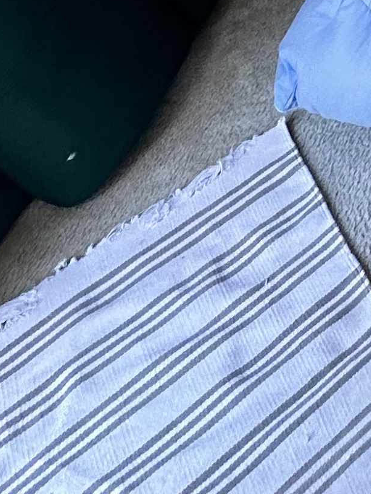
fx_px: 986
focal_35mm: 69
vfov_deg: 16.2
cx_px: 791
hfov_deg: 15.7
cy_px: -627
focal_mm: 2.22
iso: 80
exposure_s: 1/99
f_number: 2.2
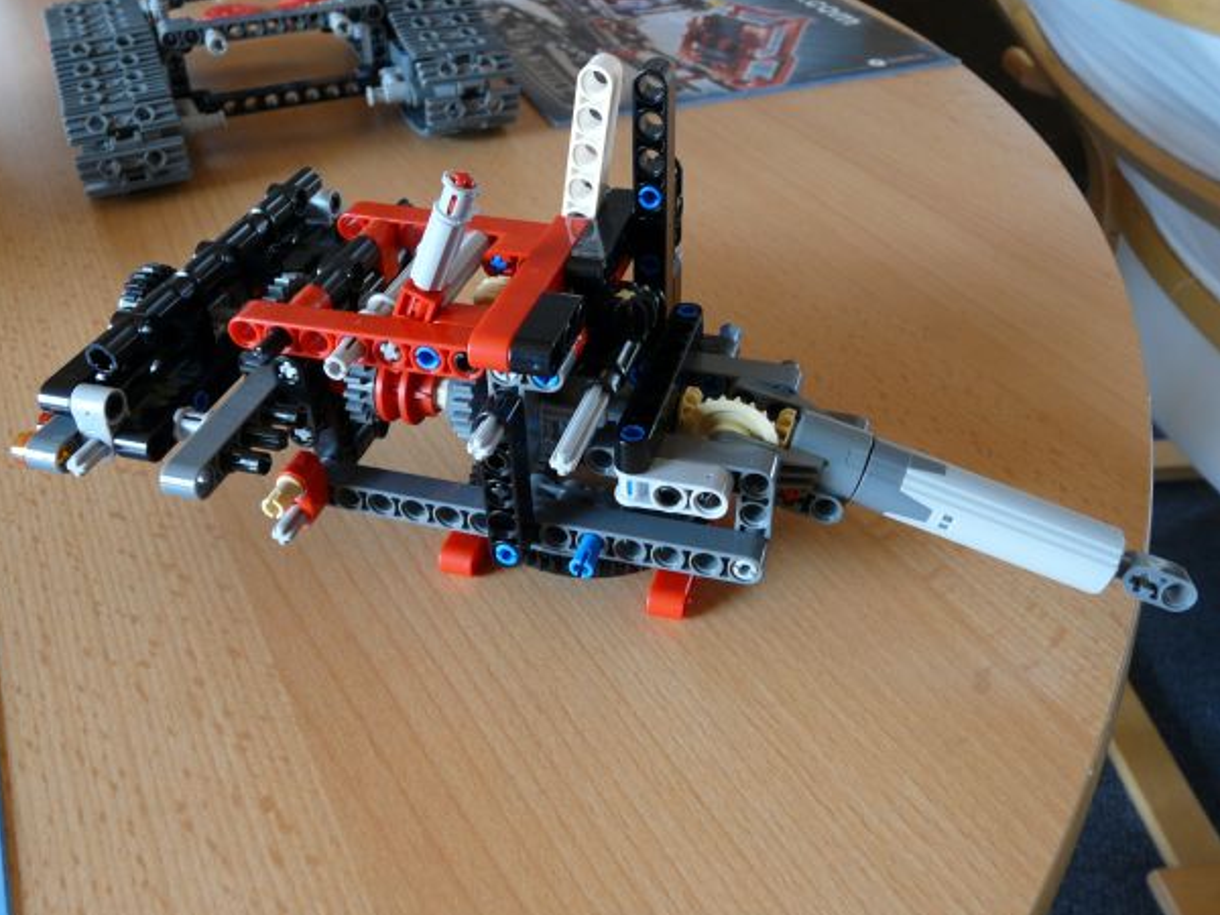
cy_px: 441
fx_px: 1128
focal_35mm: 32
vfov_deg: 44.2
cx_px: 604
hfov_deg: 56.8
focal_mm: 4.6
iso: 100
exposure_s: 1/13
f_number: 2.8
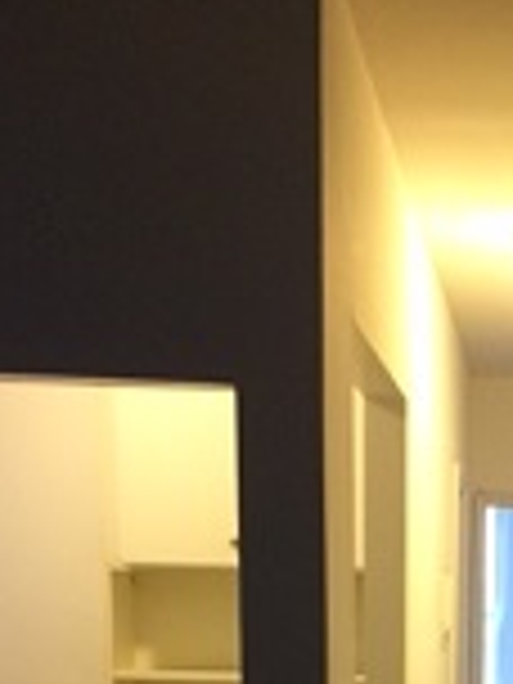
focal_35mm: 69
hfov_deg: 20.3
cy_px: 788
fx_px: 1363
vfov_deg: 25.7
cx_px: 567
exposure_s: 1/30
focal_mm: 4.15
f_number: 2.2
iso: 200
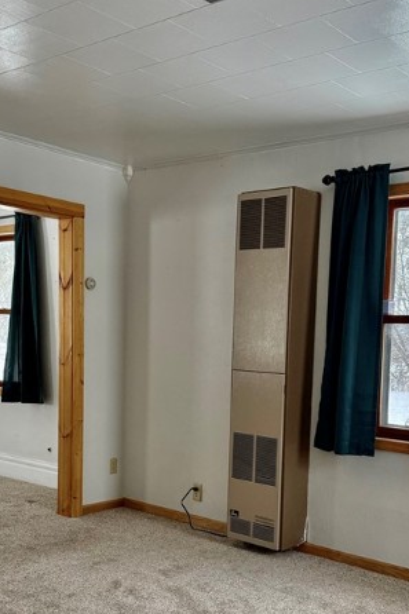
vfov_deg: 45.0
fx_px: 733
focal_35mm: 43
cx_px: 187
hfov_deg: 31.1
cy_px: 387
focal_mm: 6.76
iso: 250
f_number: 1.78
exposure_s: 1/120
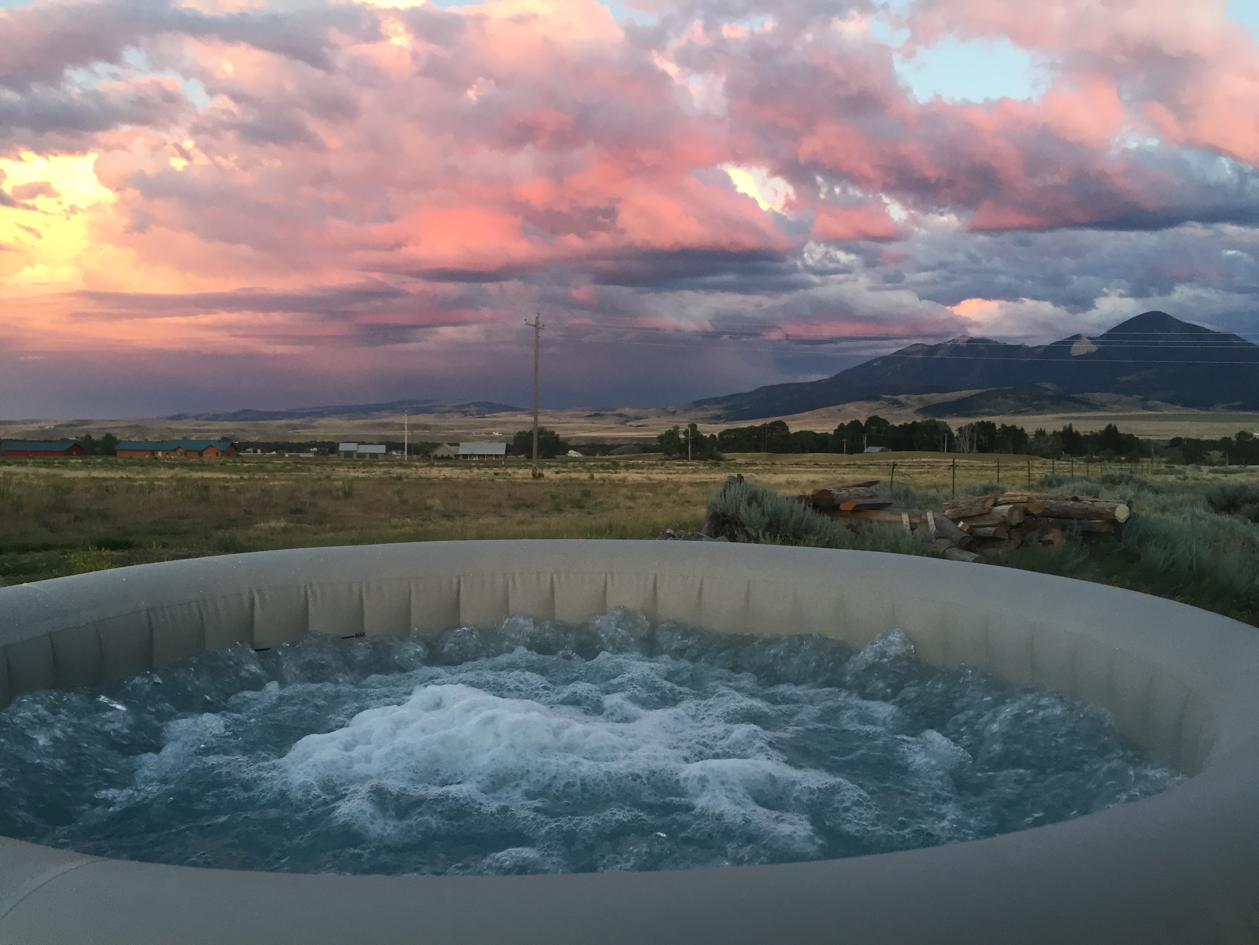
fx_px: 1055
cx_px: 630
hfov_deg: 61.7
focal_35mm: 29
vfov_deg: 48.2
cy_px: 472
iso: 32
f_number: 2.2
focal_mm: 4.15
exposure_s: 1/30
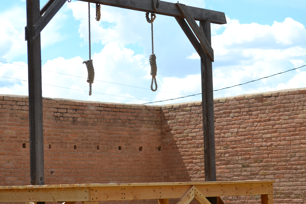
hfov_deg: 19.3
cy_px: 92
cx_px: 121
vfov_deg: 13.0
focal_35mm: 106
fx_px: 898
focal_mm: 55
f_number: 8
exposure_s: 1/250
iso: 100
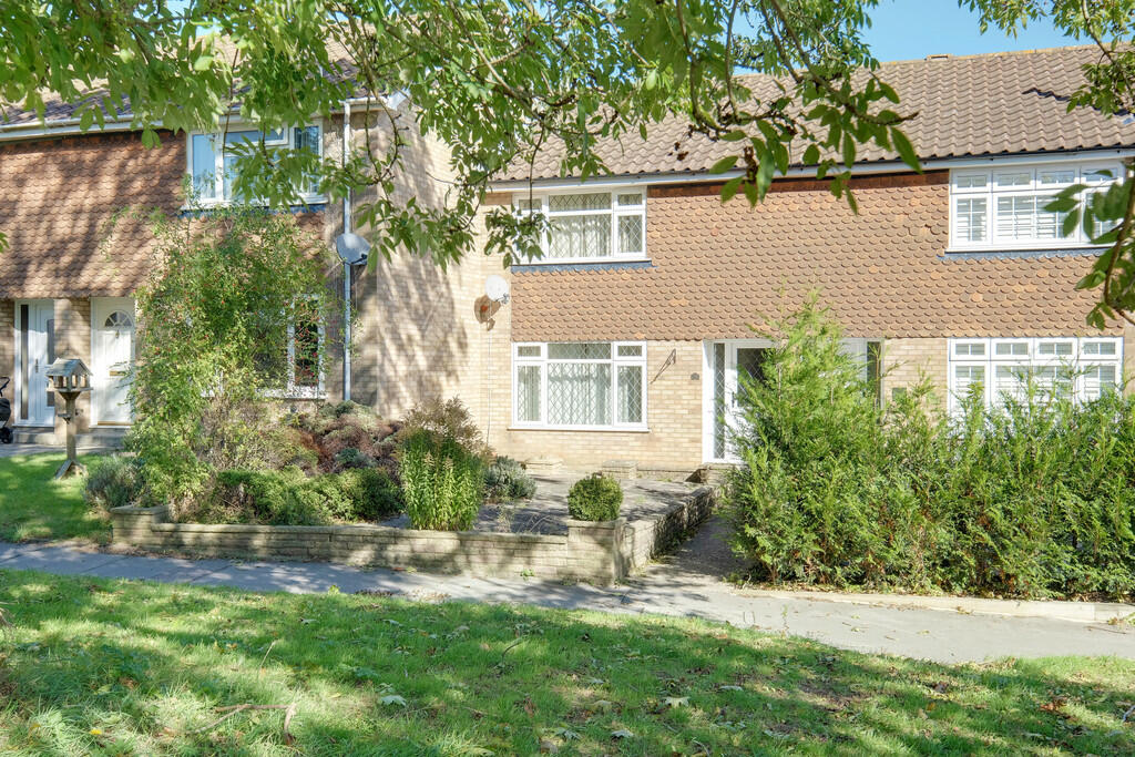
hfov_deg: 53.1
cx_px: 568
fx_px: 1135
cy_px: 378
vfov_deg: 36.9
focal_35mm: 36
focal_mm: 24
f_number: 9
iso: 400
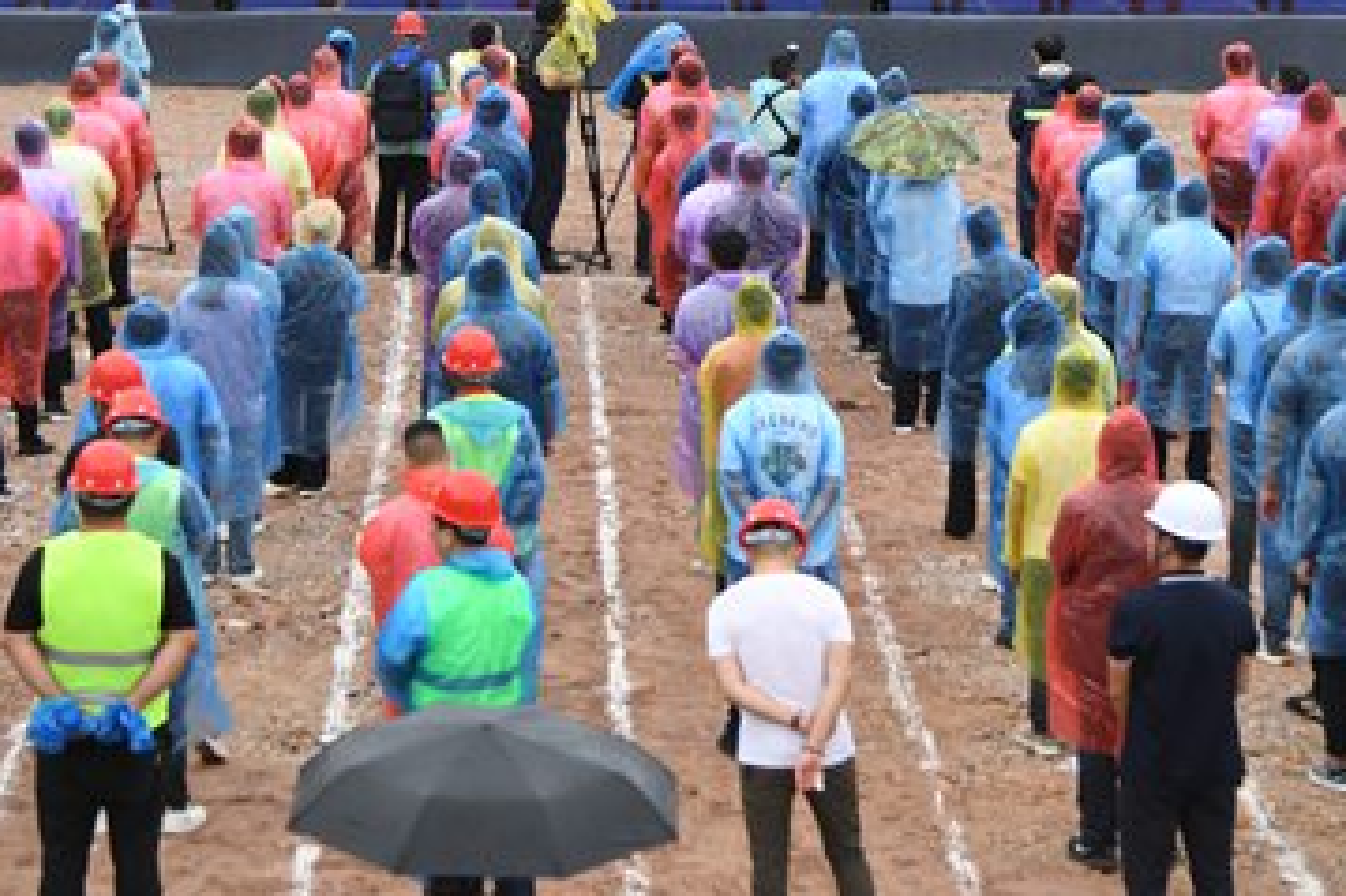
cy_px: -9
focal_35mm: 116
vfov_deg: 11.7
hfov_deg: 17.6
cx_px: 566
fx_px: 4335
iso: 1000
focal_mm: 52
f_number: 4
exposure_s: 1/1600
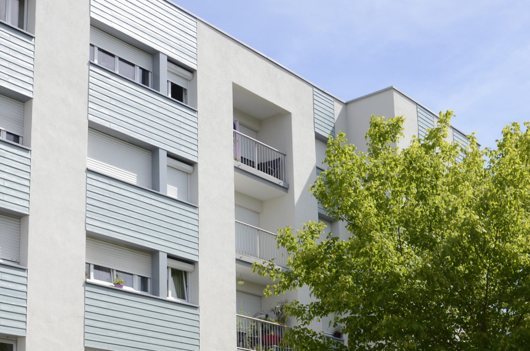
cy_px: 345
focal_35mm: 64
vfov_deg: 20.5
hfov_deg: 31.5
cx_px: 265
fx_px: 941
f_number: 6.3
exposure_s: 1/1000
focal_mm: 21
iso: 320
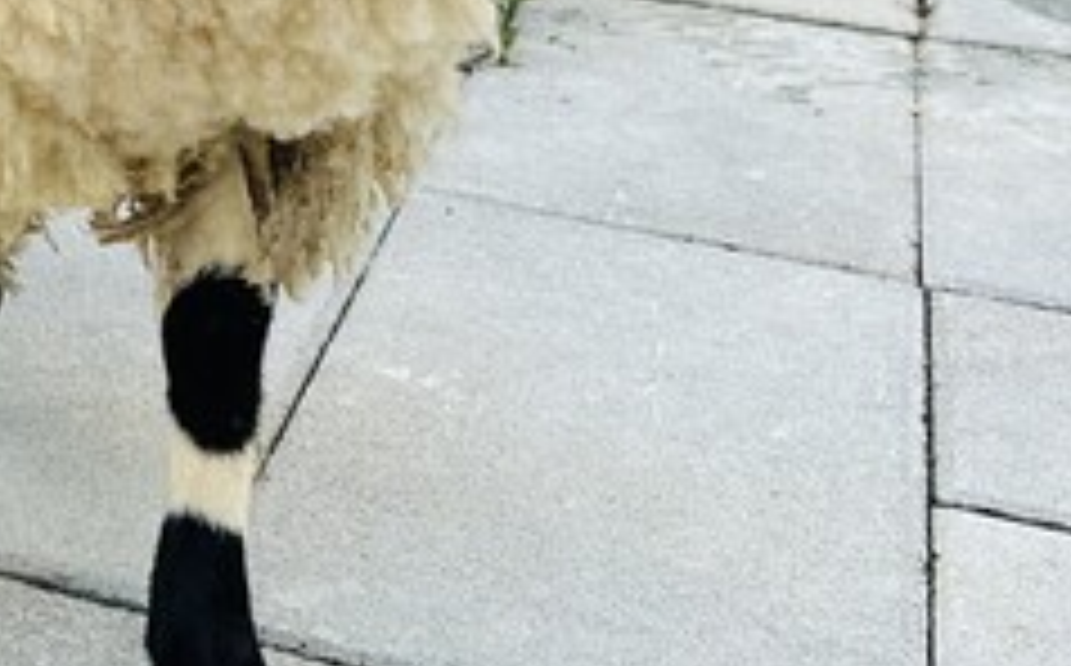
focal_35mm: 91
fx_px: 2652
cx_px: -396
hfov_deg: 20.5
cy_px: -610
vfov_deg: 12.7
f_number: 1.78
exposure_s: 1/1562
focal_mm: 6.86
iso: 80
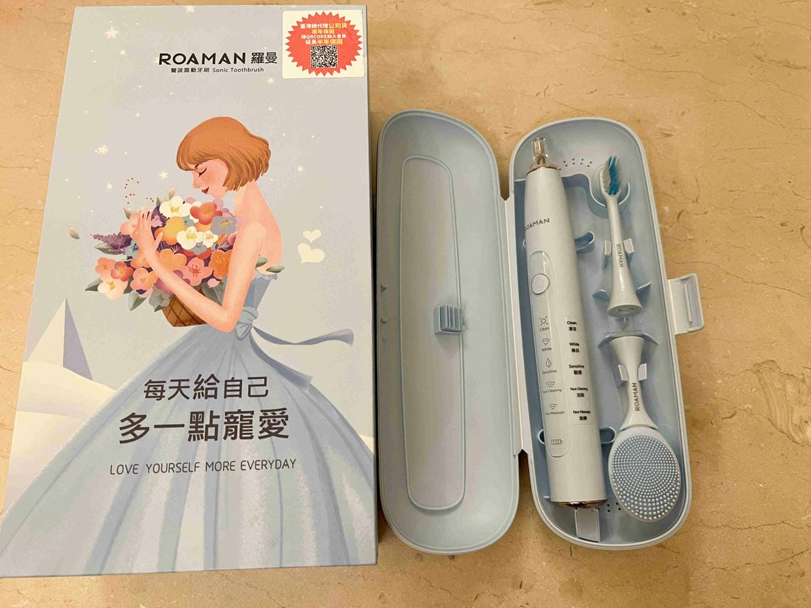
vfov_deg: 53.1
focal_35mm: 26
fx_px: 609
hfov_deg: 67.3
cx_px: 406
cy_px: 304
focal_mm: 5.7
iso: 160
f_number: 1.5
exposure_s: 1/60
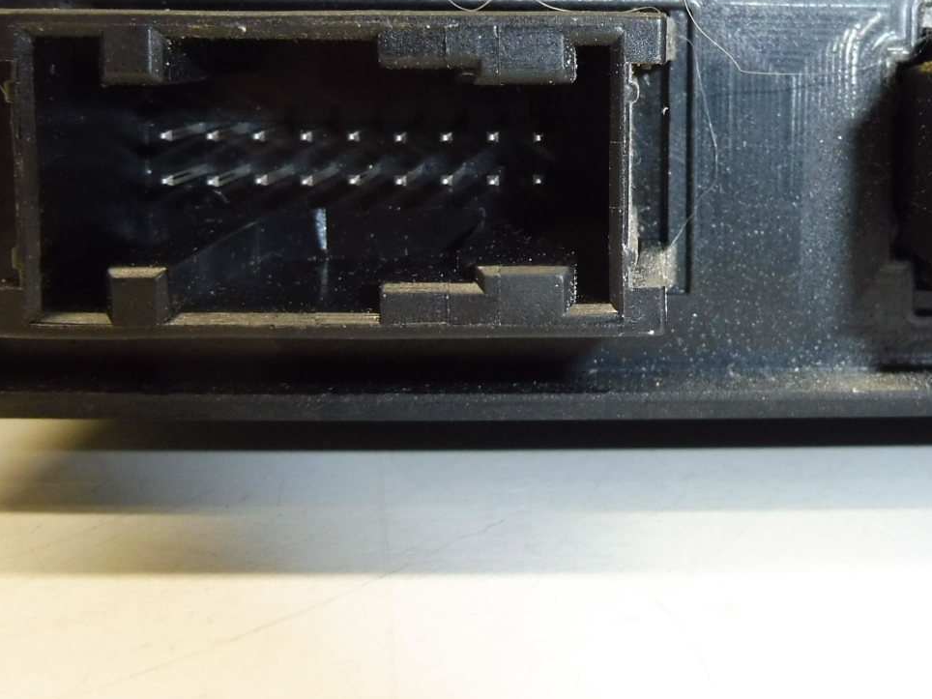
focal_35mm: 51
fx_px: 1373
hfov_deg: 36.8
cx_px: 679
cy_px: 155
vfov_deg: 28.1
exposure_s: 1/60
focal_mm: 4.3
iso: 200
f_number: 3.5
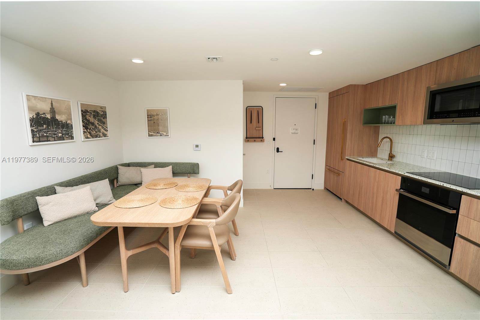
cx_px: 240
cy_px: 160
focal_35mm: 16
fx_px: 213
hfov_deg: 96.7
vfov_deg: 73.8
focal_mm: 16
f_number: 4
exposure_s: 1/125
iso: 80
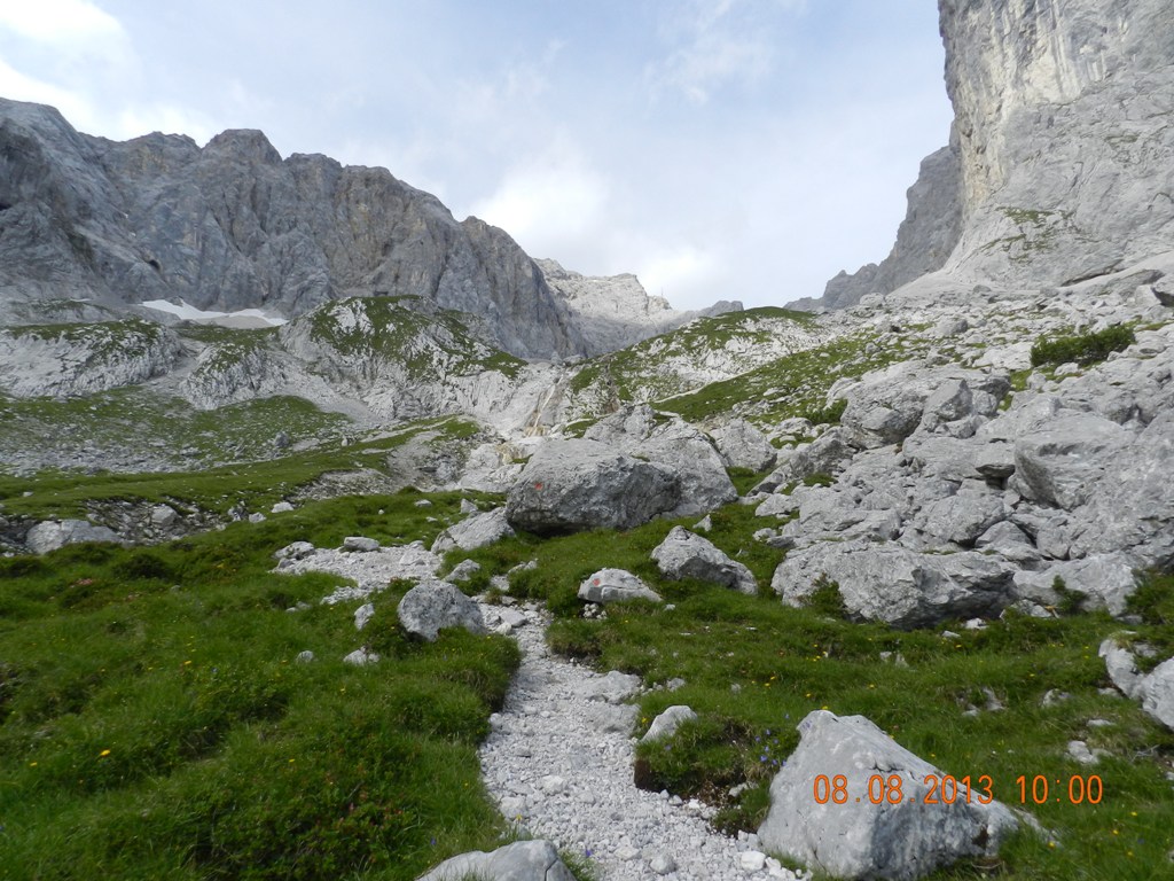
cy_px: 440
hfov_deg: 73.9
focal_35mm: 23
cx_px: 587
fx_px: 780
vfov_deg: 58.9
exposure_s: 1/800
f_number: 4
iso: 160
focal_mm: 4
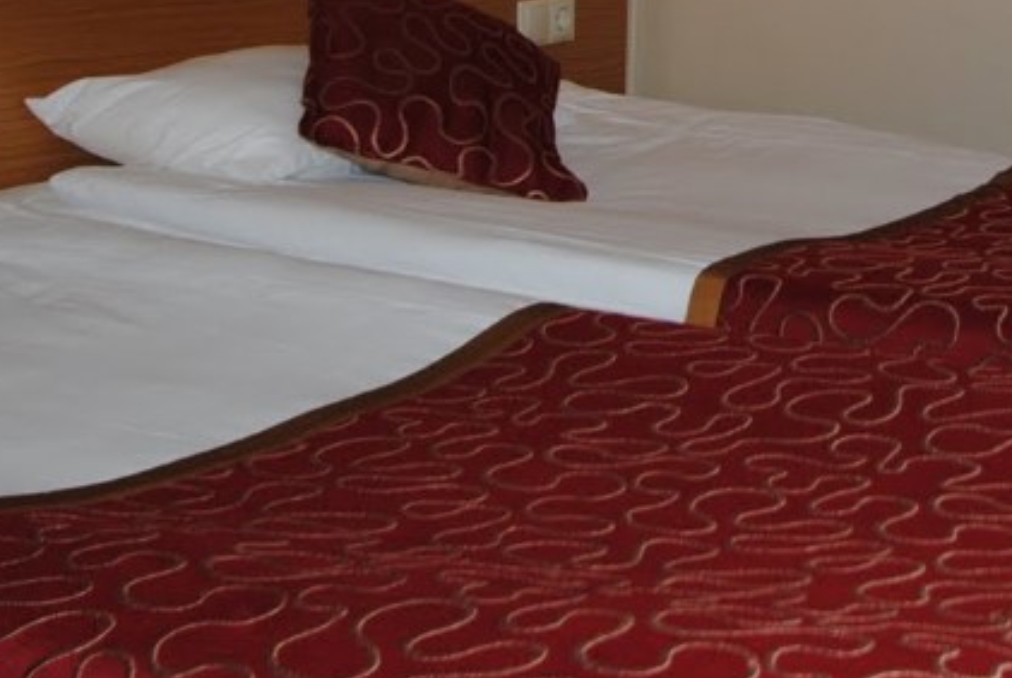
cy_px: -144
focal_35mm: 98
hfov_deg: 20.0
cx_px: 1073
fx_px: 2759
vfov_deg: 13.6
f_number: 4.5
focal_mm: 24
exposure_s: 1/60
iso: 200
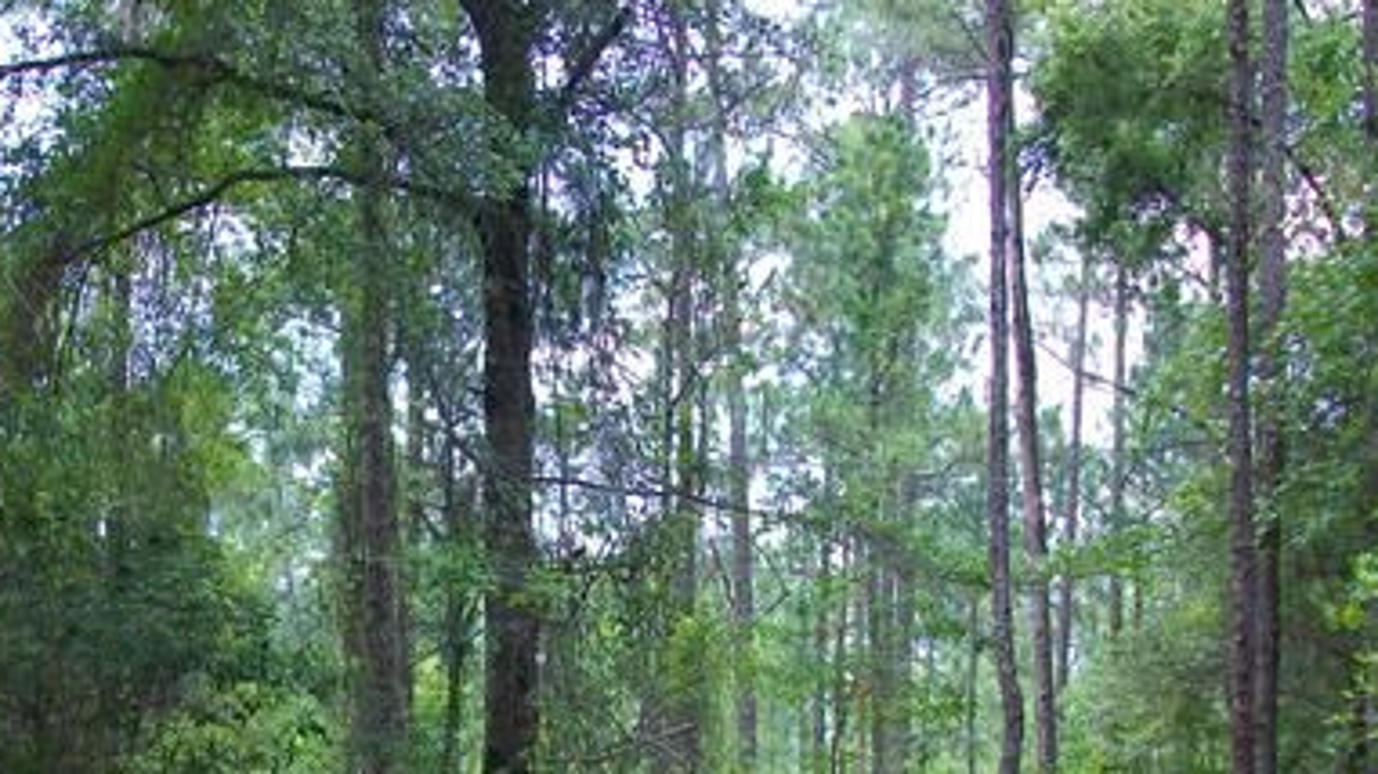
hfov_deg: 34.0
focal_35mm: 61
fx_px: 2228
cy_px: 731
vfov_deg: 19.3
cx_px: 456
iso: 64
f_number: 2.8
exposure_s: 1/80
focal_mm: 5.7
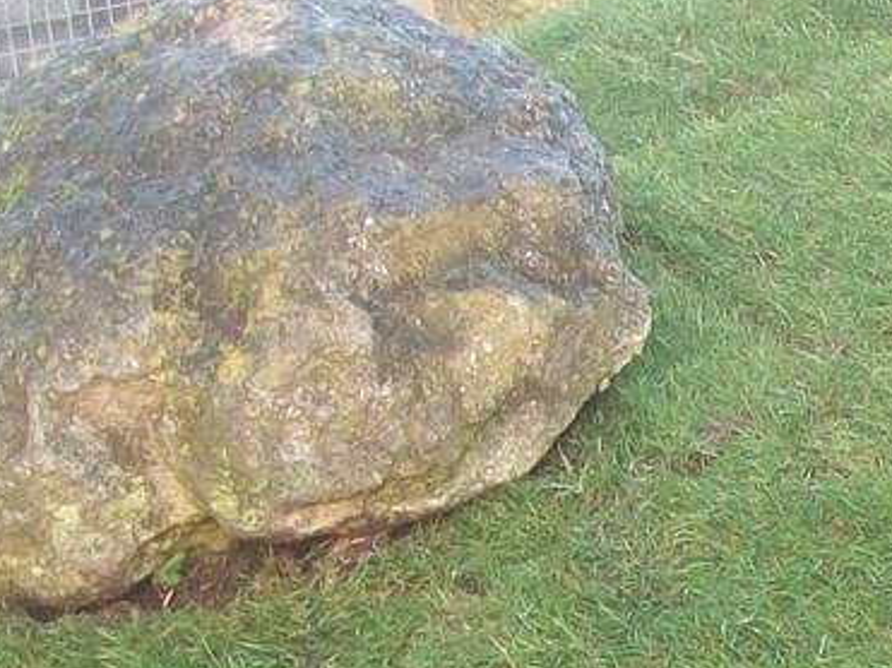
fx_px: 3555
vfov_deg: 10.5
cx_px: 1447
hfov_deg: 13.3
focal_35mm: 138
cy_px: 846
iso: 130
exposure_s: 1/30
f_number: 2.9
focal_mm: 5.7
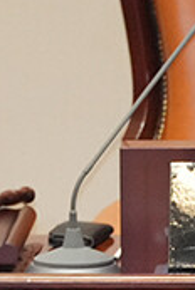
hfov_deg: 1.2
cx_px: 314
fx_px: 9338
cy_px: 615
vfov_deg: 1.8
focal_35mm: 1154
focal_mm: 200
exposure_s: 1/125
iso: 4000
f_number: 4.5
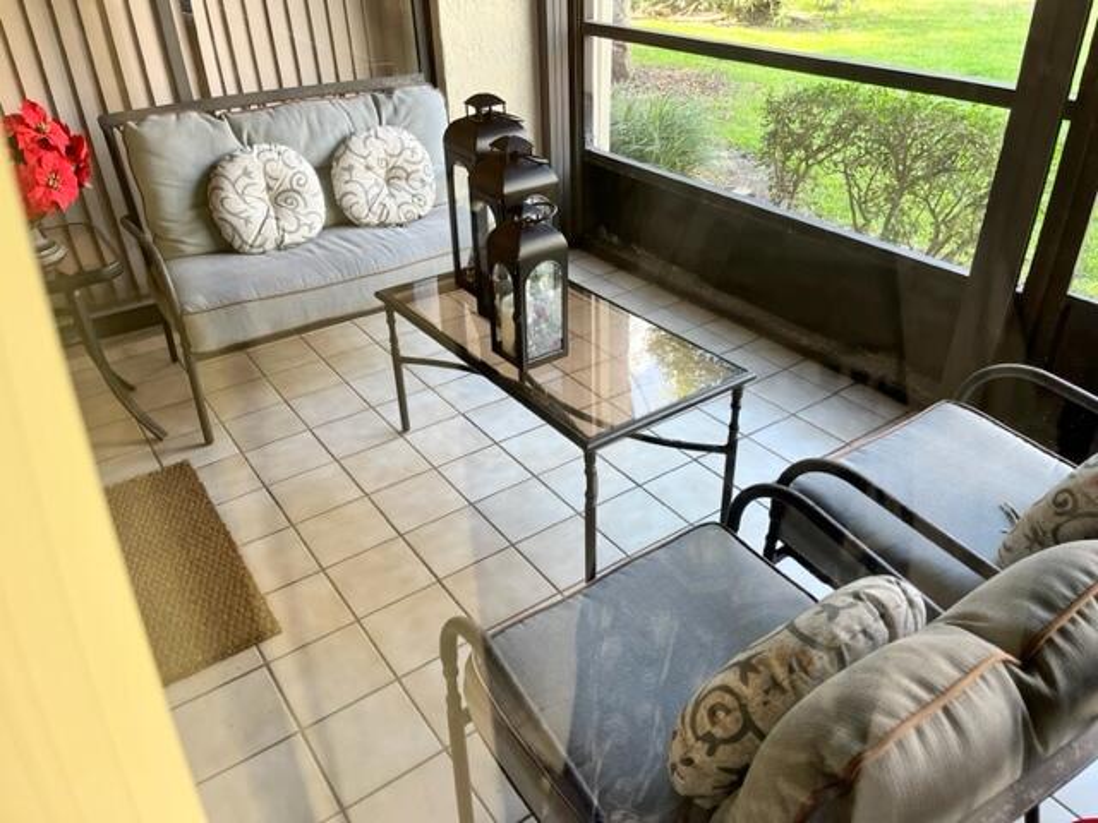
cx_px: 549
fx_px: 825
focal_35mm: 26
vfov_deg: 53.1
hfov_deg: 67.3
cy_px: 412
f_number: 1.6
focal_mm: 5.1
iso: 125
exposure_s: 1/113
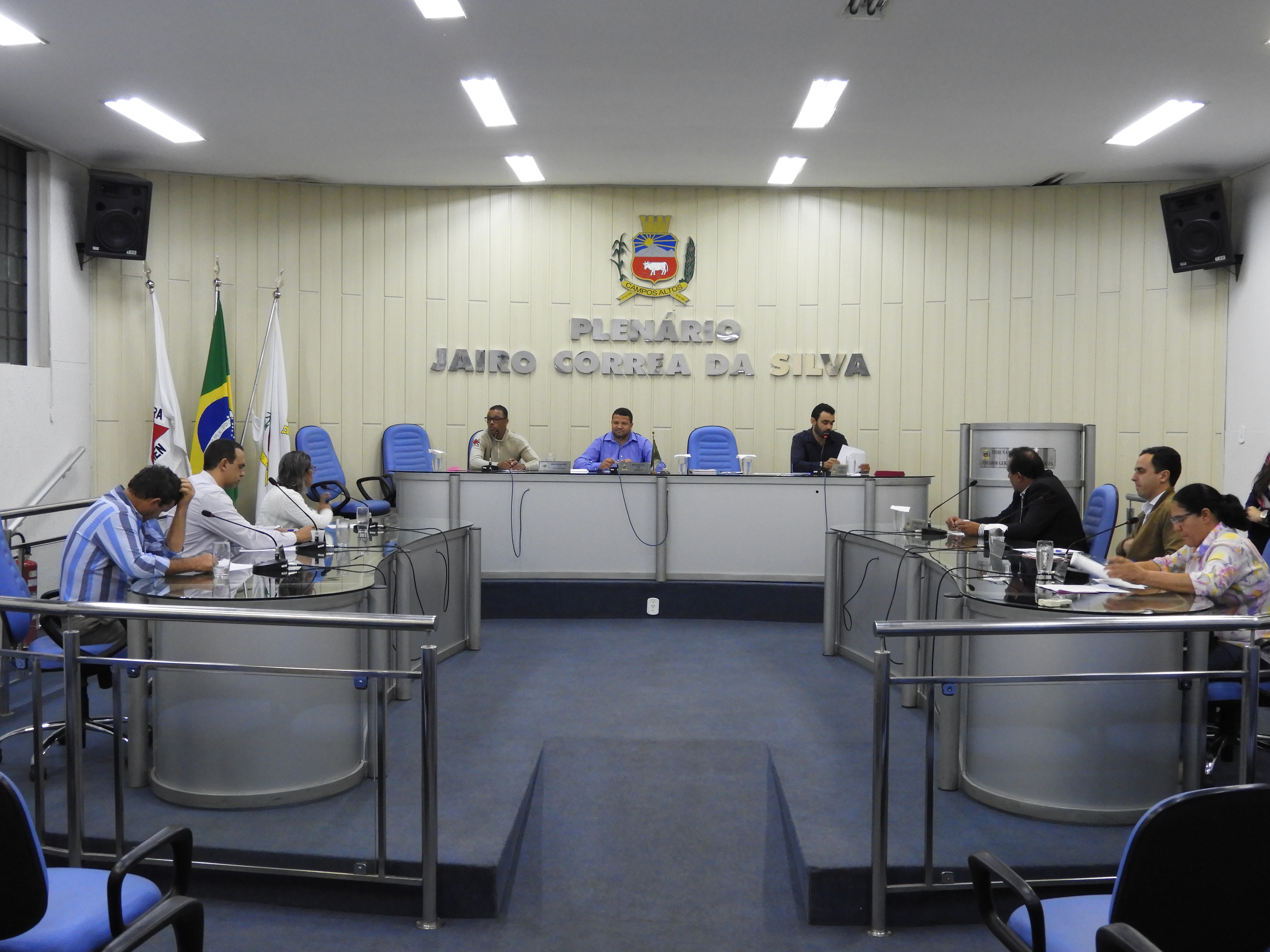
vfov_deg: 40.7
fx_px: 1284
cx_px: 635
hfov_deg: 52.6
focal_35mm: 35
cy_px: 476
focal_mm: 6.3
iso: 400
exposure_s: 1/25
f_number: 3.8
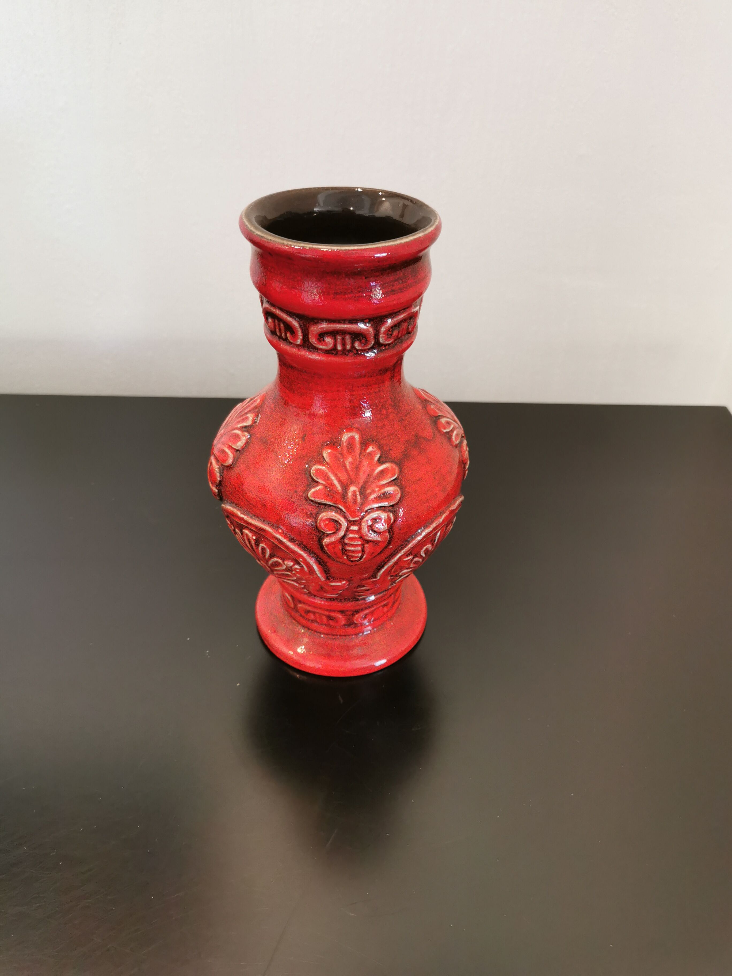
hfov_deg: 51.4
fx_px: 761
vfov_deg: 65.3
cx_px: 366
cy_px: 488
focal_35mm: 27
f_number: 1.8
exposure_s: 1/50
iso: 160
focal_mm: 5.58
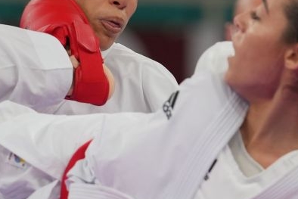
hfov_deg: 2.3
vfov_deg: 1.5
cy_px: 152
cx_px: 154
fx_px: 7568
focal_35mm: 914
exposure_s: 1/1000
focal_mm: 200
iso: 500
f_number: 2.8
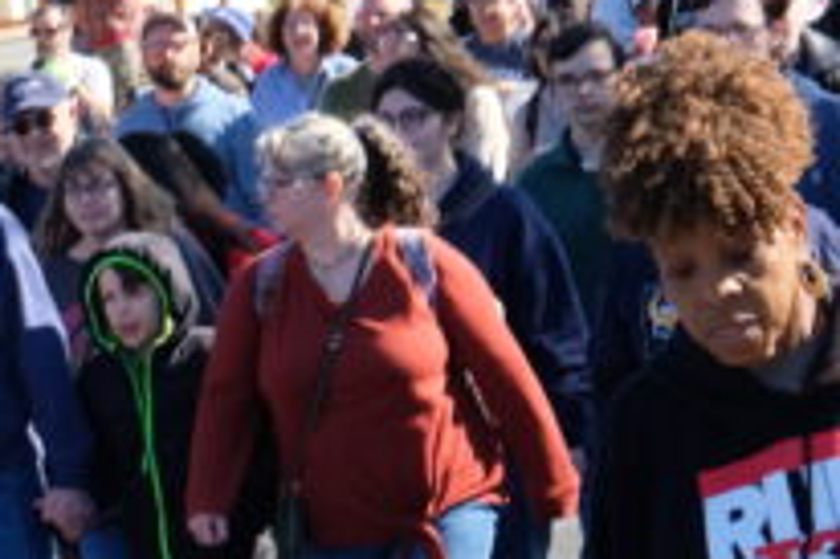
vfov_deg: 4.3
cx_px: -1117
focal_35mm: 318
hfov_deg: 6.2
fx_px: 7414
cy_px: 390
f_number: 8
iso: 400
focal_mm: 42.5
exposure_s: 1/300
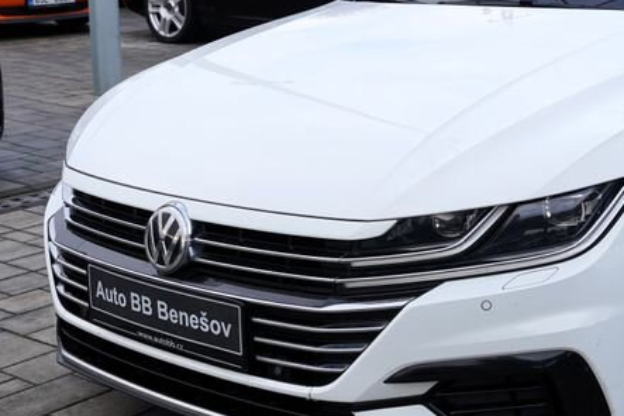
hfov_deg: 29.3
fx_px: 1161
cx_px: 520
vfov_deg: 20.2
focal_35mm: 67
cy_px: 135
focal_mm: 29
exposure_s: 1/125
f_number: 5.6
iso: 100
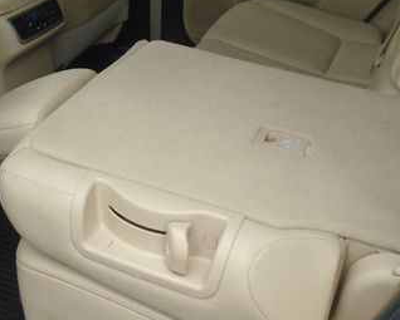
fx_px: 604
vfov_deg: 29.4
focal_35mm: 51
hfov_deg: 36.6
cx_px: 219
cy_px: 89
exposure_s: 1/125
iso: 100
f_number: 3.2
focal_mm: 4.6
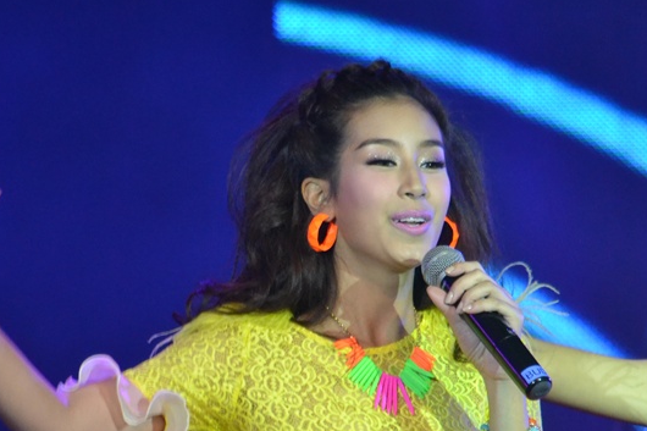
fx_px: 13726
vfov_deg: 1.8
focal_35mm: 764
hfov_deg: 2.7
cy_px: 418
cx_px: 304
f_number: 5.6
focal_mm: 300
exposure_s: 1/250
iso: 3200
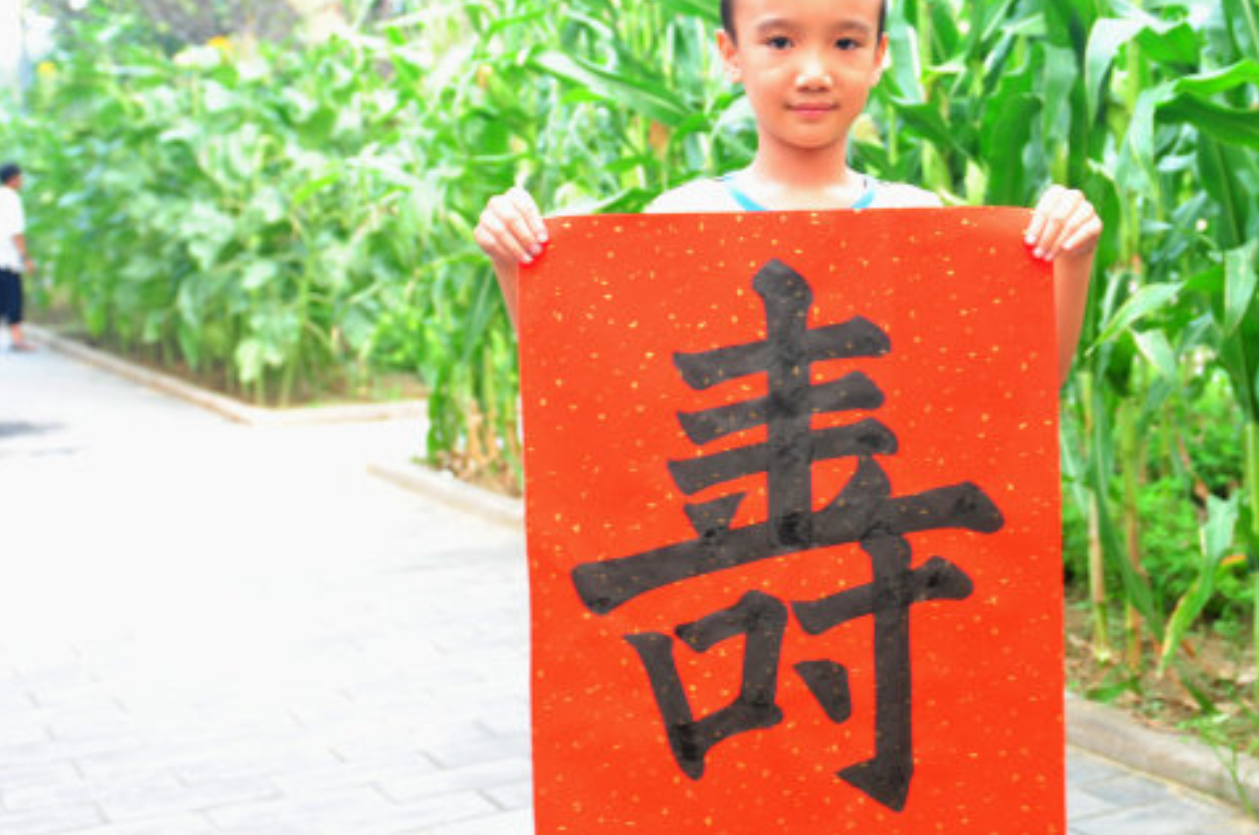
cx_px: 896
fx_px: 1815
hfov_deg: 37.6
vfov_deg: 25.8
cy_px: 295
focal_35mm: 52
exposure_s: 1/40
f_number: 3.2
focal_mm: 24
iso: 125
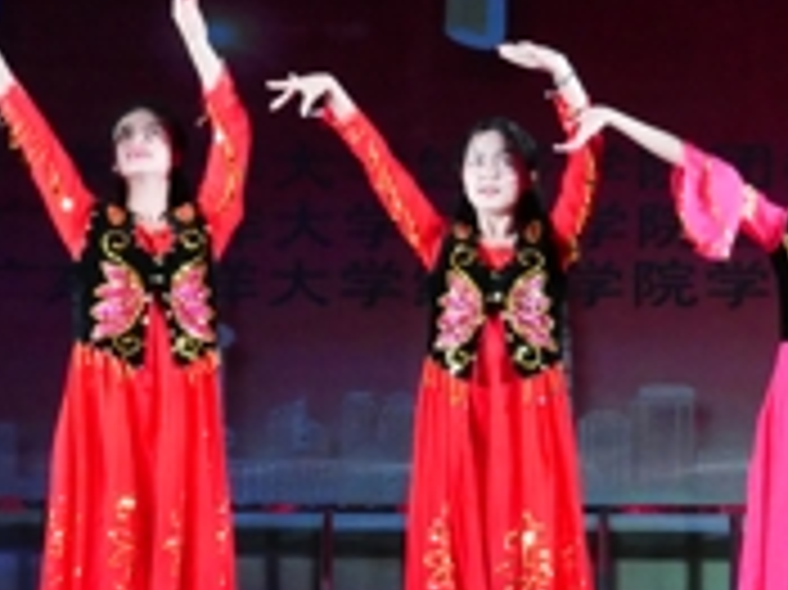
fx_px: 7120
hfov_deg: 6.3
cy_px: 101
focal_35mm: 313
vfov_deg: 4.7
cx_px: 455
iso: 3200
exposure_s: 1/250
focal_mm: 45
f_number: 4
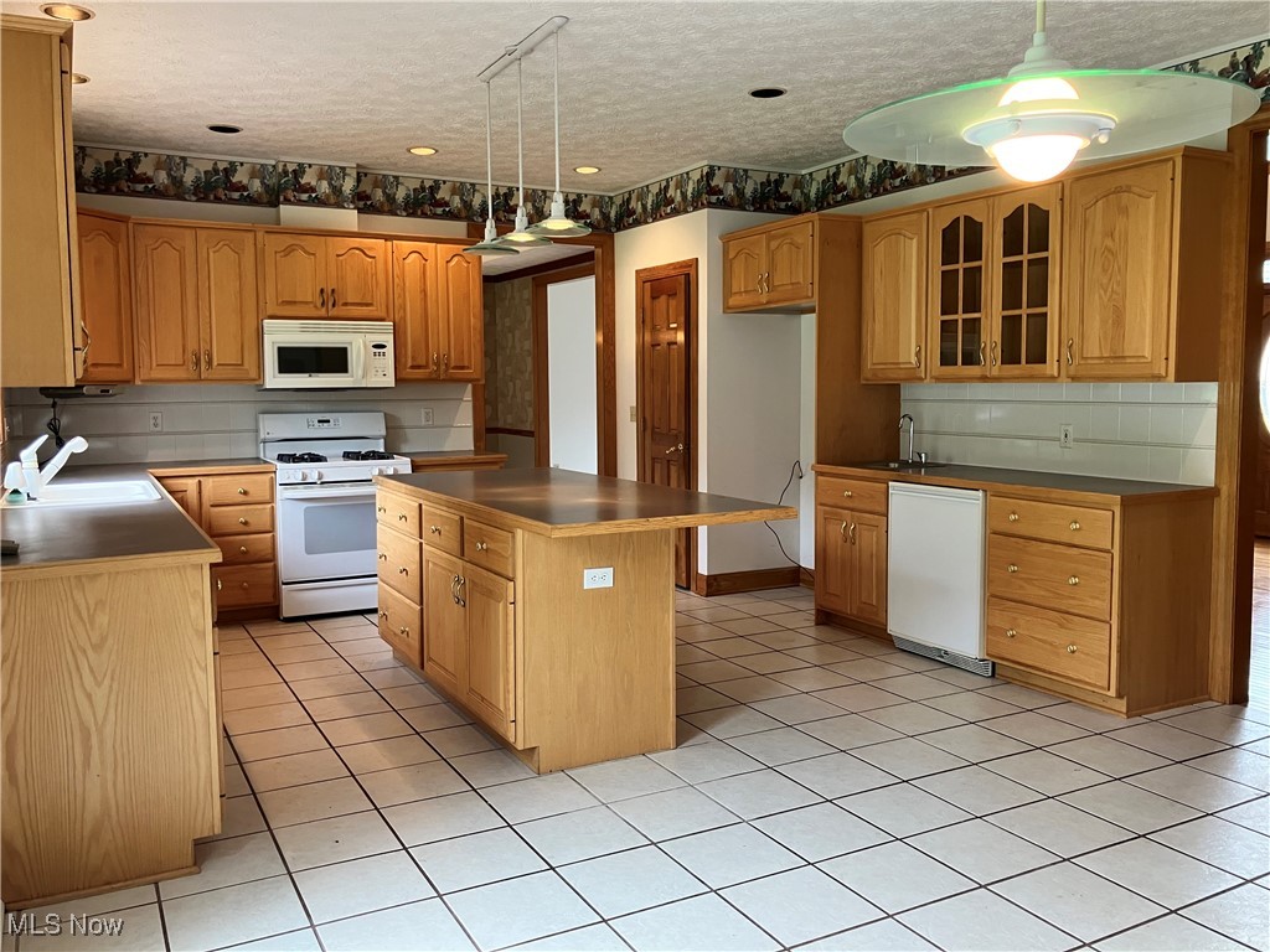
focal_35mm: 28
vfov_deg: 49.7
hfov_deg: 63.4
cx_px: 635
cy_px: 476
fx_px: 1027
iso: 100
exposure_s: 1/60
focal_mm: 3.99
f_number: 1.8
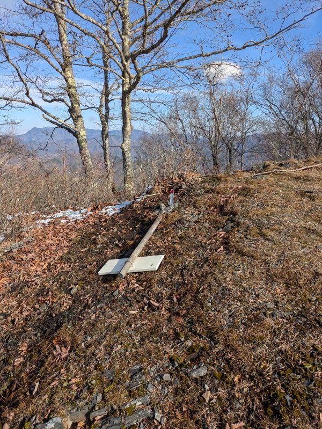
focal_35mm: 25
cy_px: 214
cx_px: 161
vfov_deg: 69.4
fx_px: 310
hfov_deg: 54.9
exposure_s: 1/1733
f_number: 1.89
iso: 48
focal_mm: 5.43
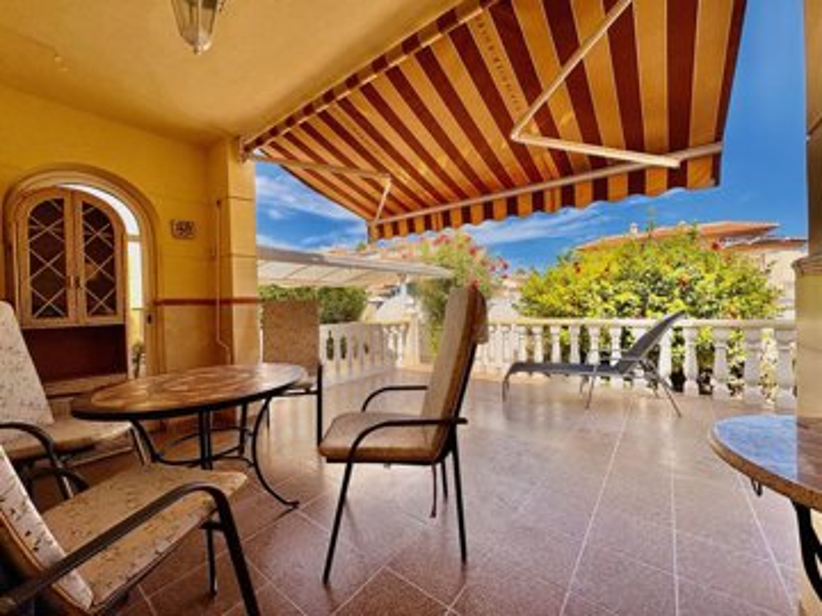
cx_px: 411
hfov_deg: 102.1
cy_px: 308
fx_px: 332
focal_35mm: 14
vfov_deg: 85.7
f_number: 2.2
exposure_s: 1/2273
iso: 50
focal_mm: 2.22
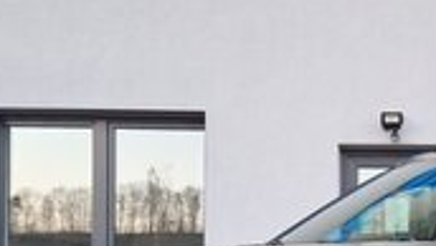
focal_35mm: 71
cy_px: 320
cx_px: 398
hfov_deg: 28.5
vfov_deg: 16.1
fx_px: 821
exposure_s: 1/106
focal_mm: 5.4
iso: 50
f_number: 1.8
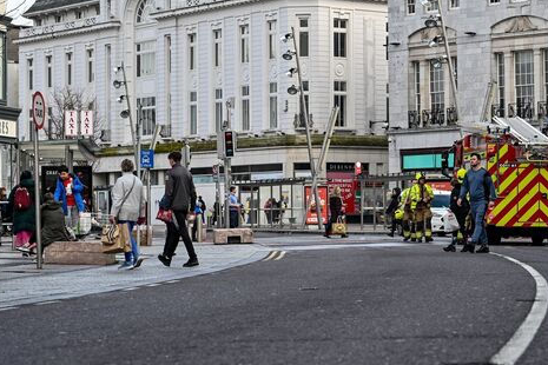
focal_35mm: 129
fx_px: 1964
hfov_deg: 15.8
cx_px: 420
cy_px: 142
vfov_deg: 10.6
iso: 200
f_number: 5
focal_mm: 75
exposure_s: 1/250
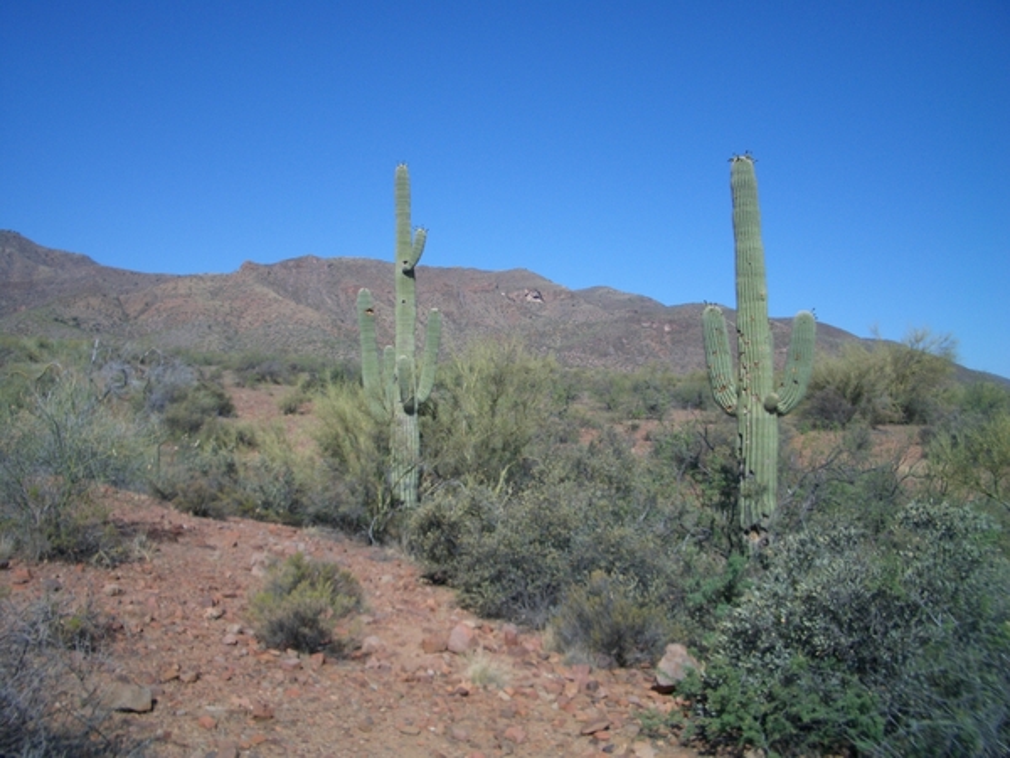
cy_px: 379
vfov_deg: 40.7
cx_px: 505
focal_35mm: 35
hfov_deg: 52.6
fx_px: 1021
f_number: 4.3
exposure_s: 1/1000
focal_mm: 5.8
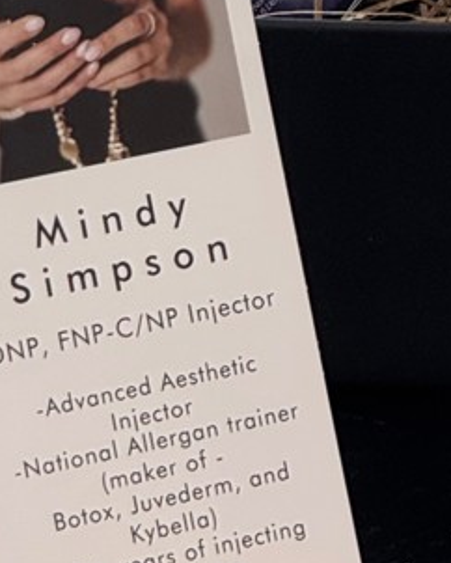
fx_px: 7751
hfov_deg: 3.3
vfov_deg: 4.1
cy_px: -356
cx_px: 494
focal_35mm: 465
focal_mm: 15.66
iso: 80
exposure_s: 1/121
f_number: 2.8
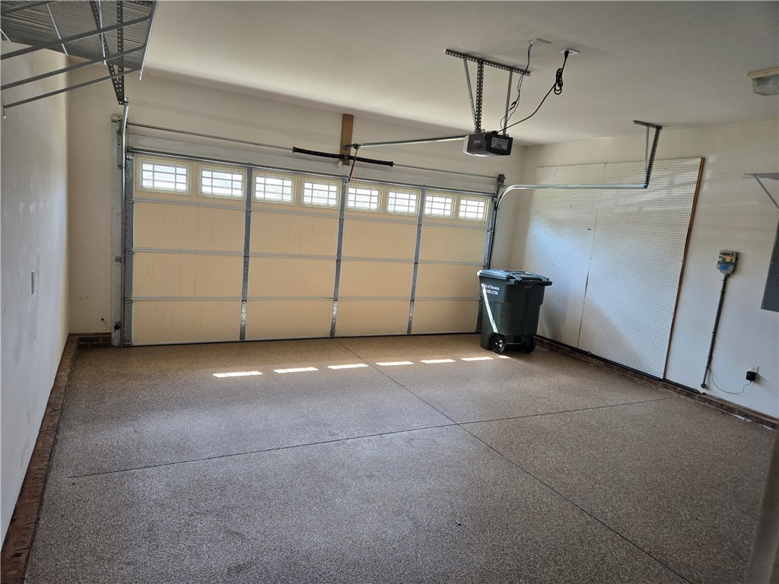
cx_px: 390
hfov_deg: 73.9
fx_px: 518
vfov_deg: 58.9
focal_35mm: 23
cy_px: 292
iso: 100
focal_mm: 5.4
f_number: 1.8
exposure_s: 1/120
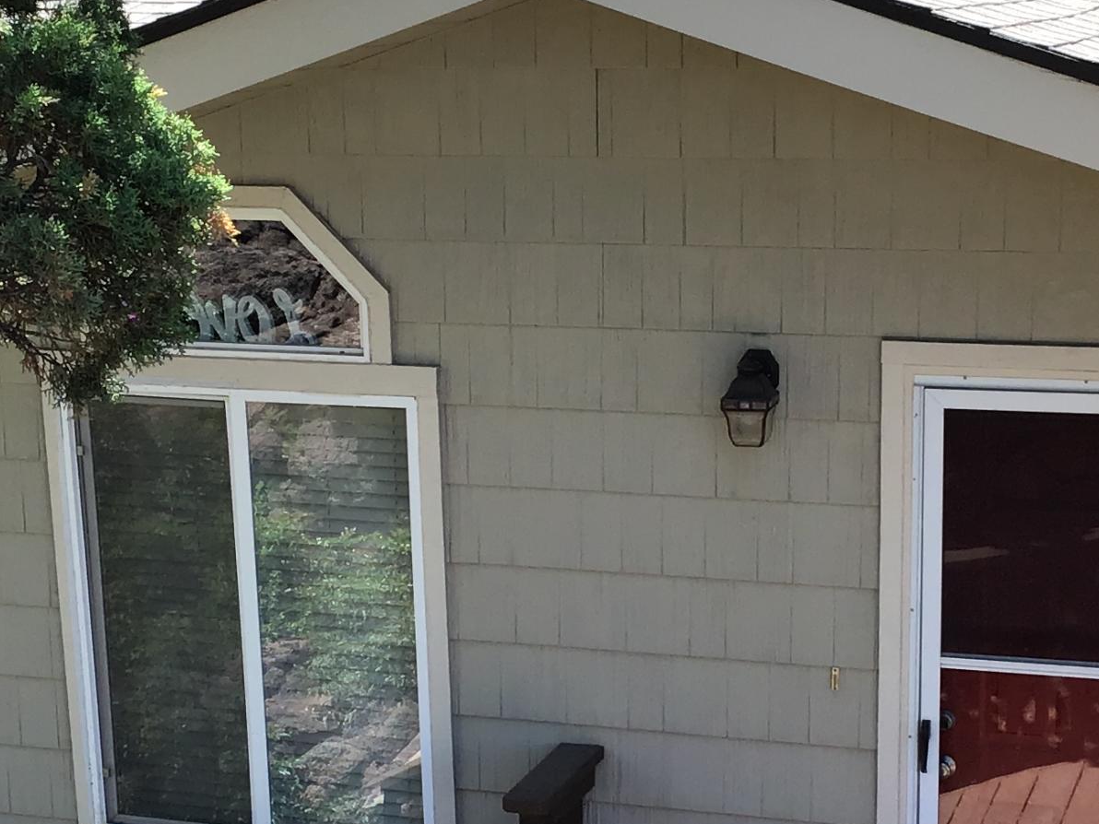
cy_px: 606
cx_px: 571
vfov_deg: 18.8
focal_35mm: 78
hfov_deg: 25.0
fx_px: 2476
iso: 25
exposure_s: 1/205
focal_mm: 3.3
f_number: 2.4
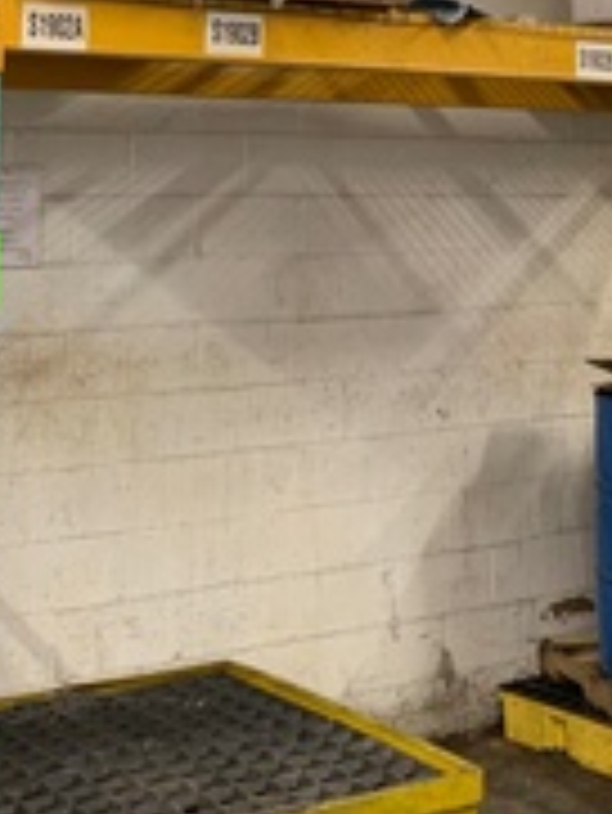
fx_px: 1625
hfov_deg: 21.2
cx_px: 423
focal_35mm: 69
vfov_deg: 26.4
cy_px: -27
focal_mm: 4.25
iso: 160
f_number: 1.8
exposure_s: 1/60
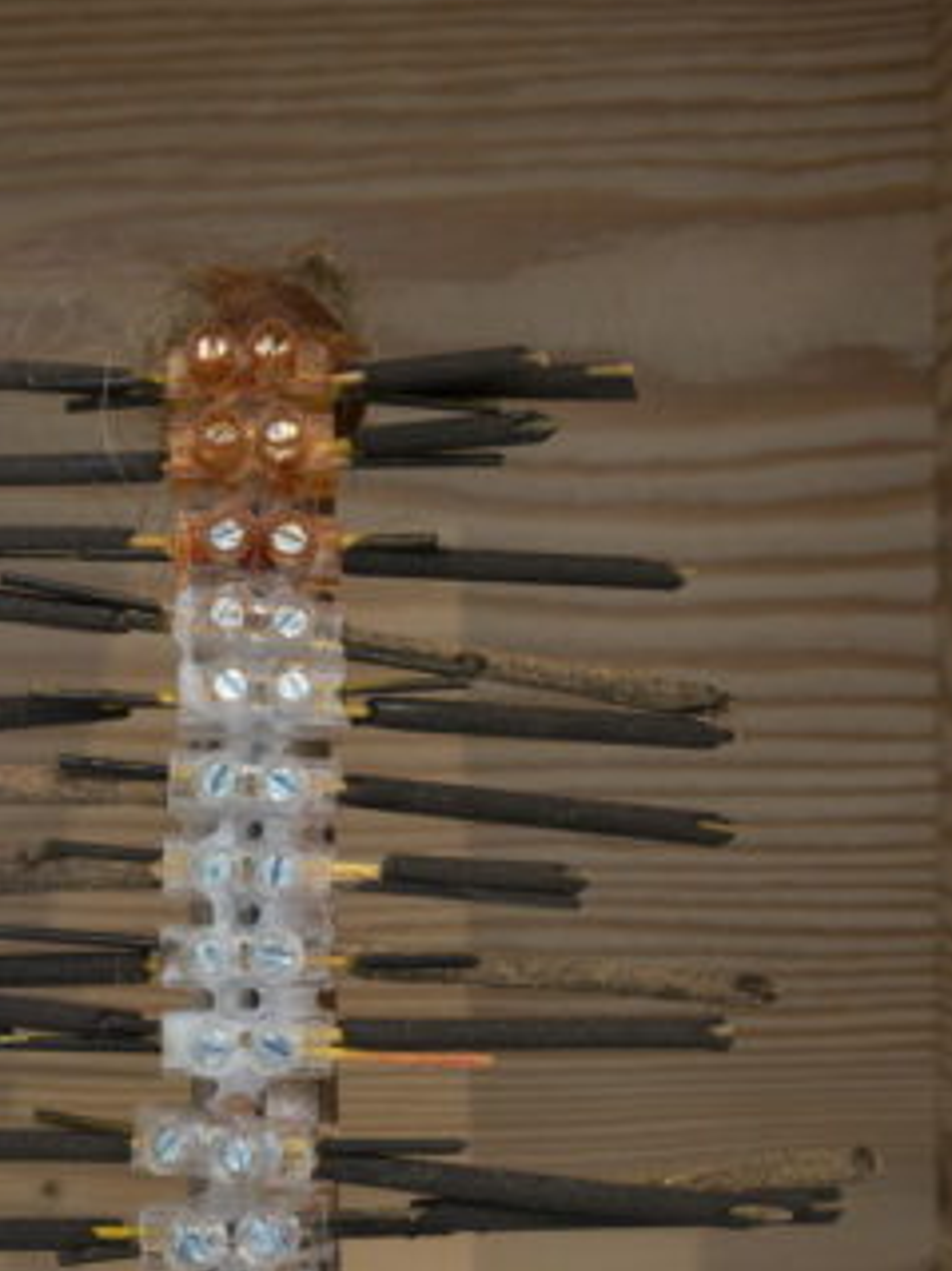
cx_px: 331
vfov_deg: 31.1
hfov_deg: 23.5
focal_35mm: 62
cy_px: 787
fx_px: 2275
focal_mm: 35
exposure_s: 1.6
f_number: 16
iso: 100
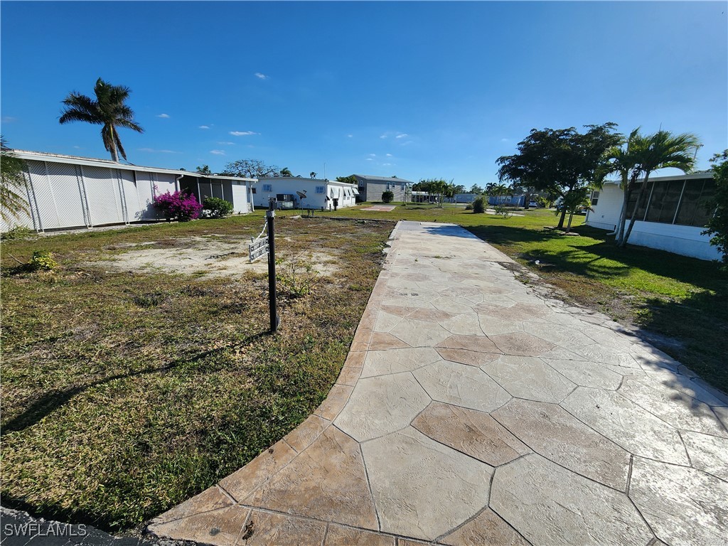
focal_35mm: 13
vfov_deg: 89.9
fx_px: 273
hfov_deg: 106.2
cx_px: 364
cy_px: 273
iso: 50
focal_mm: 2.2
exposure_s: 1/4326
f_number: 2.2
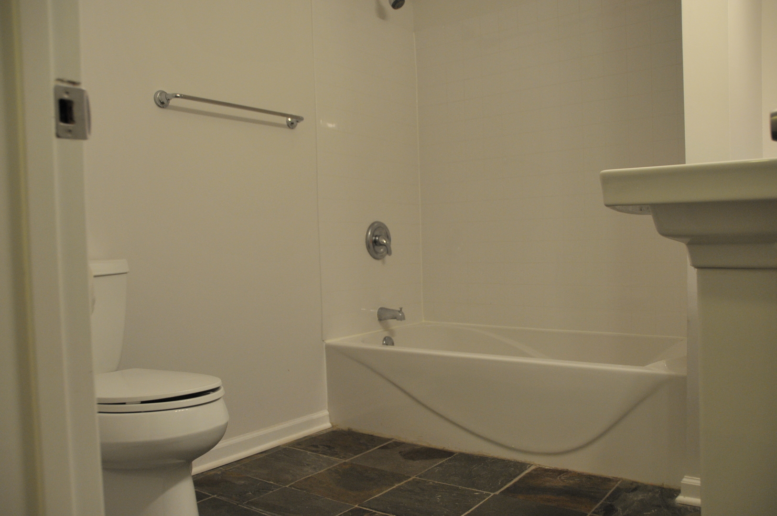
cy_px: 258
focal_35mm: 30
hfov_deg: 62.0
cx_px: 388
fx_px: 647
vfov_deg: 43.5
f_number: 3.5
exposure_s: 1/125
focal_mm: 20
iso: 720
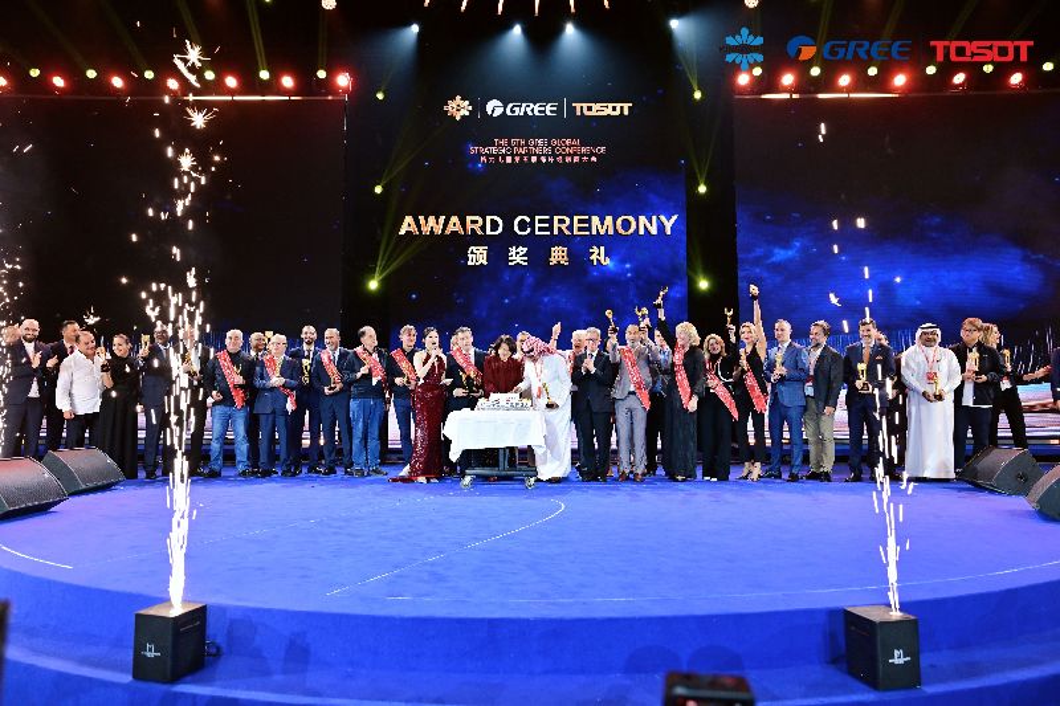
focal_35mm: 24
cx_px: 530
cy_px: 353
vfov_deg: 53.1
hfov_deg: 73.8
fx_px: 706
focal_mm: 24
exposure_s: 1/200
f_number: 3.5
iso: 250
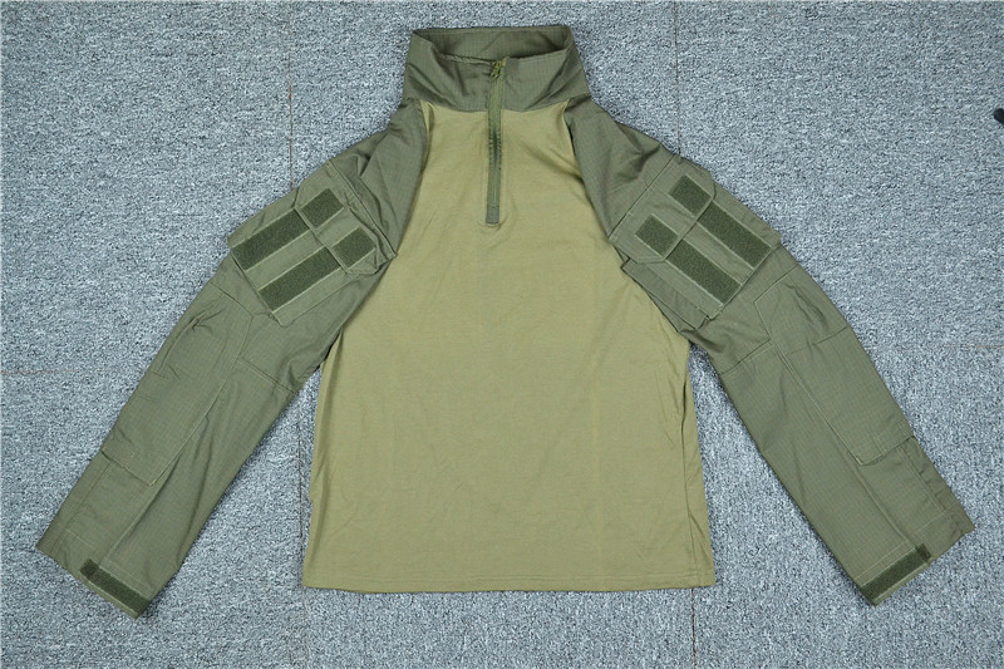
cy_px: 334
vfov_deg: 29.9
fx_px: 1255
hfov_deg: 43.6
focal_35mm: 45
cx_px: 502
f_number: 8
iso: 1600
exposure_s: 1/80
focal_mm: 30
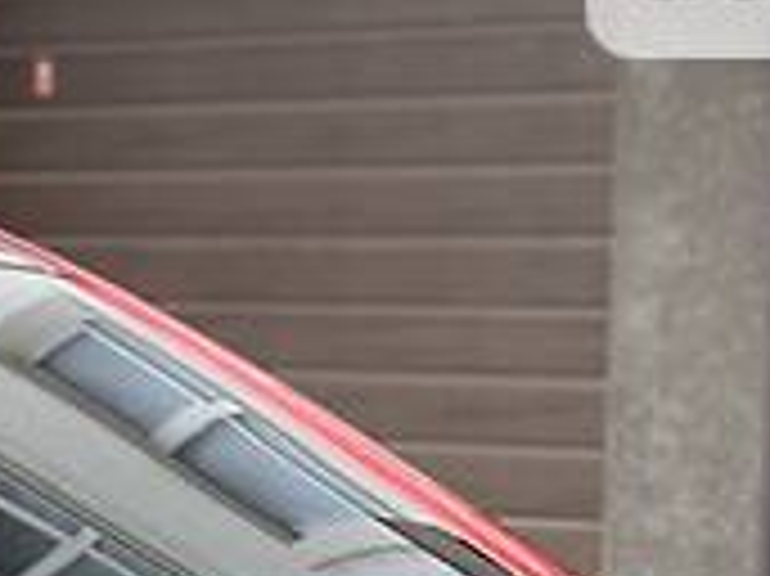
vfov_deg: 6.0
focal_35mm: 243
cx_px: -500
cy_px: 1161
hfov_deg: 7.9
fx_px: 5402
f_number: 2.4
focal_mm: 6
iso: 16
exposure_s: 1/146
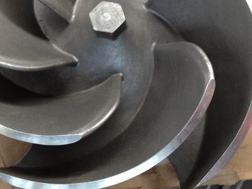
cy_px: 41
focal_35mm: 60
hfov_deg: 32.2
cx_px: 117
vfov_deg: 24.1
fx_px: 437
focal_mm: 4.28
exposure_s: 1/20
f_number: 2.4
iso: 160
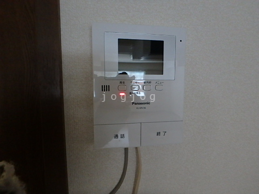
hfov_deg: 79.0
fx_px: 157
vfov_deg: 63.4
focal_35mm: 21
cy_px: 97
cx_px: 130
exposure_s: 1/15
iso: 800
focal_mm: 3.7
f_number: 3.5
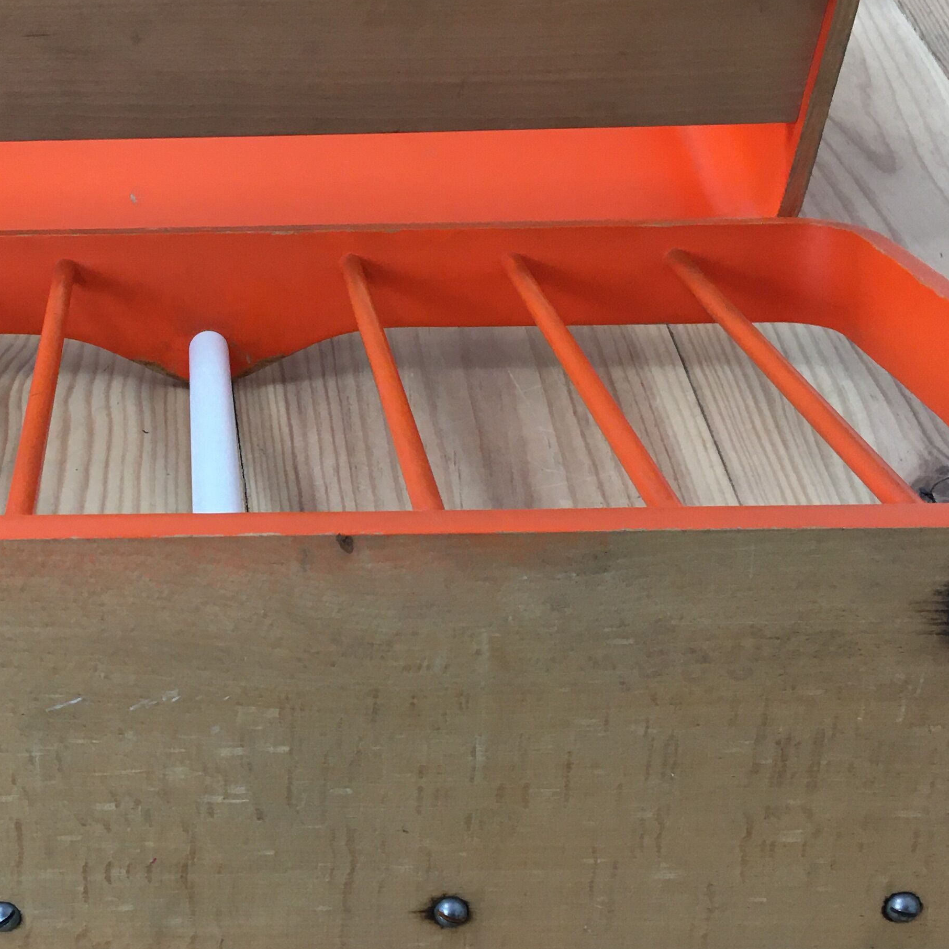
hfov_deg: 29.3
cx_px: 182
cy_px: 475
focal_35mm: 57
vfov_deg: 30.0
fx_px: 1768
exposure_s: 1/33
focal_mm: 4.15
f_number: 2.2
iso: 50
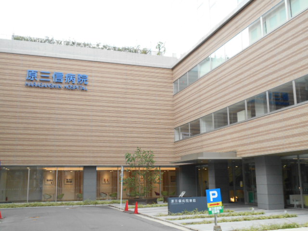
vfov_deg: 36.8
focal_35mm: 39
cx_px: 154
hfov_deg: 47.9
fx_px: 347
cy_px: 116
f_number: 3.9
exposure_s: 1/250
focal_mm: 6.7
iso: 250
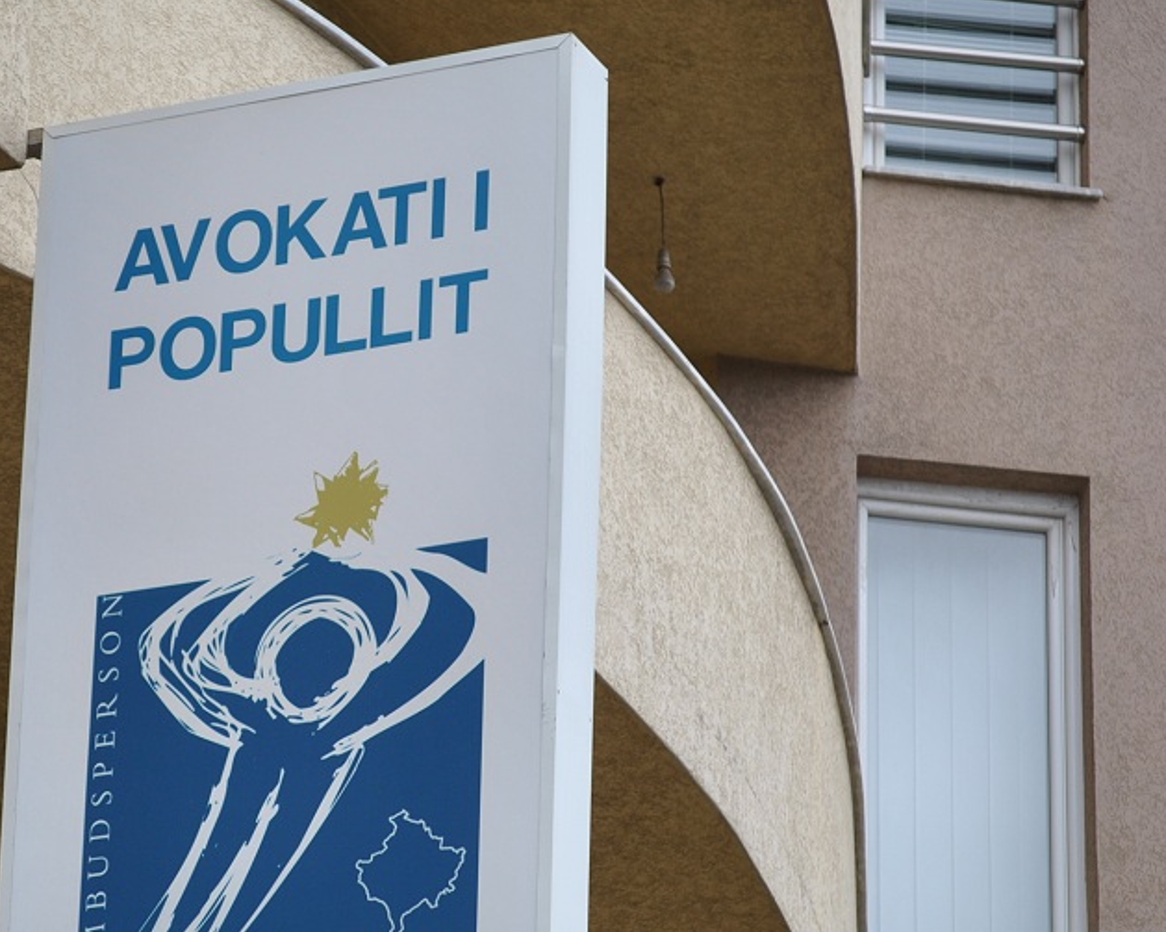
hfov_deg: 7.5
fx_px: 8833
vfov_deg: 6.0
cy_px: 474
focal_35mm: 256
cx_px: 341
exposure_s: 1/500
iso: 180
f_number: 5.6
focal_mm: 122
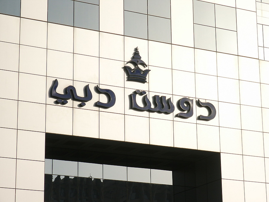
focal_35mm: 113
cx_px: 134
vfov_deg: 13.1
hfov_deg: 17.4
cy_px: 101
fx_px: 878
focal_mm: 23.11
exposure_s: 1/350
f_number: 8
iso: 64
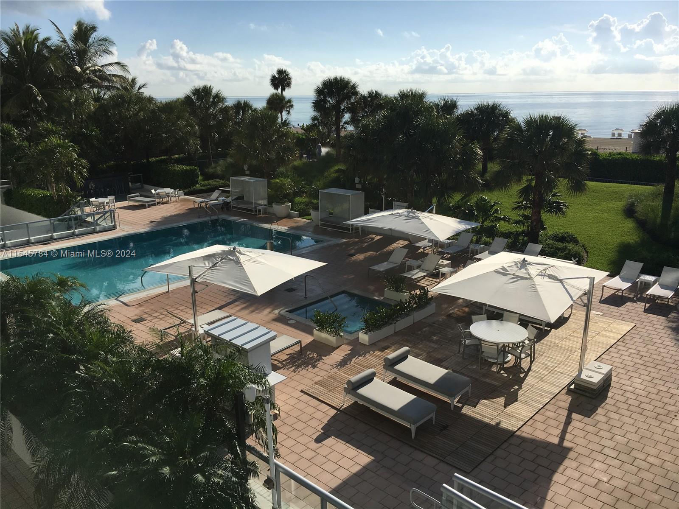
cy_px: 254
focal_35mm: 29
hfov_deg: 61.7
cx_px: 340
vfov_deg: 48.2
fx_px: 569
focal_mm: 4.15
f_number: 2.2
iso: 25
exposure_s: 1/3497
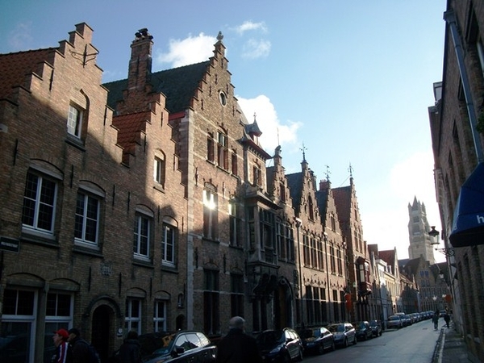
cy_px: 182
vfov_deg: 44.2
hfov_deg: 56.8
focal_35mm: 32
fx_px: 447
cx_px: 242
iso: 80
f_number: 8.8
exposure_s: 1/100
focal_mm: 5.7
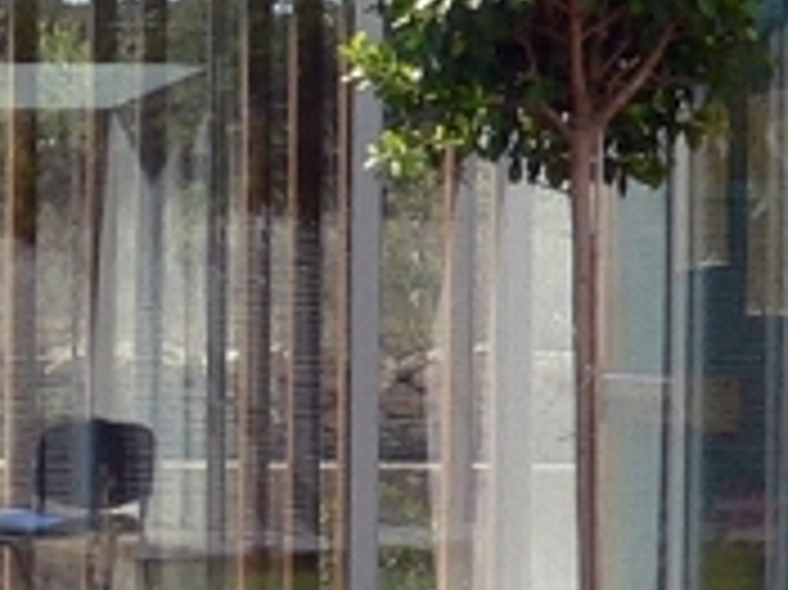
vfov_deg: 8.0
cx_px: -90
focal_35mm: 185
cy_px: 448
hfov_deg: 10.6
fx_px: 4208
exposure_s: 1/160
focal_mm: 6
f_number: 8
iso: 100
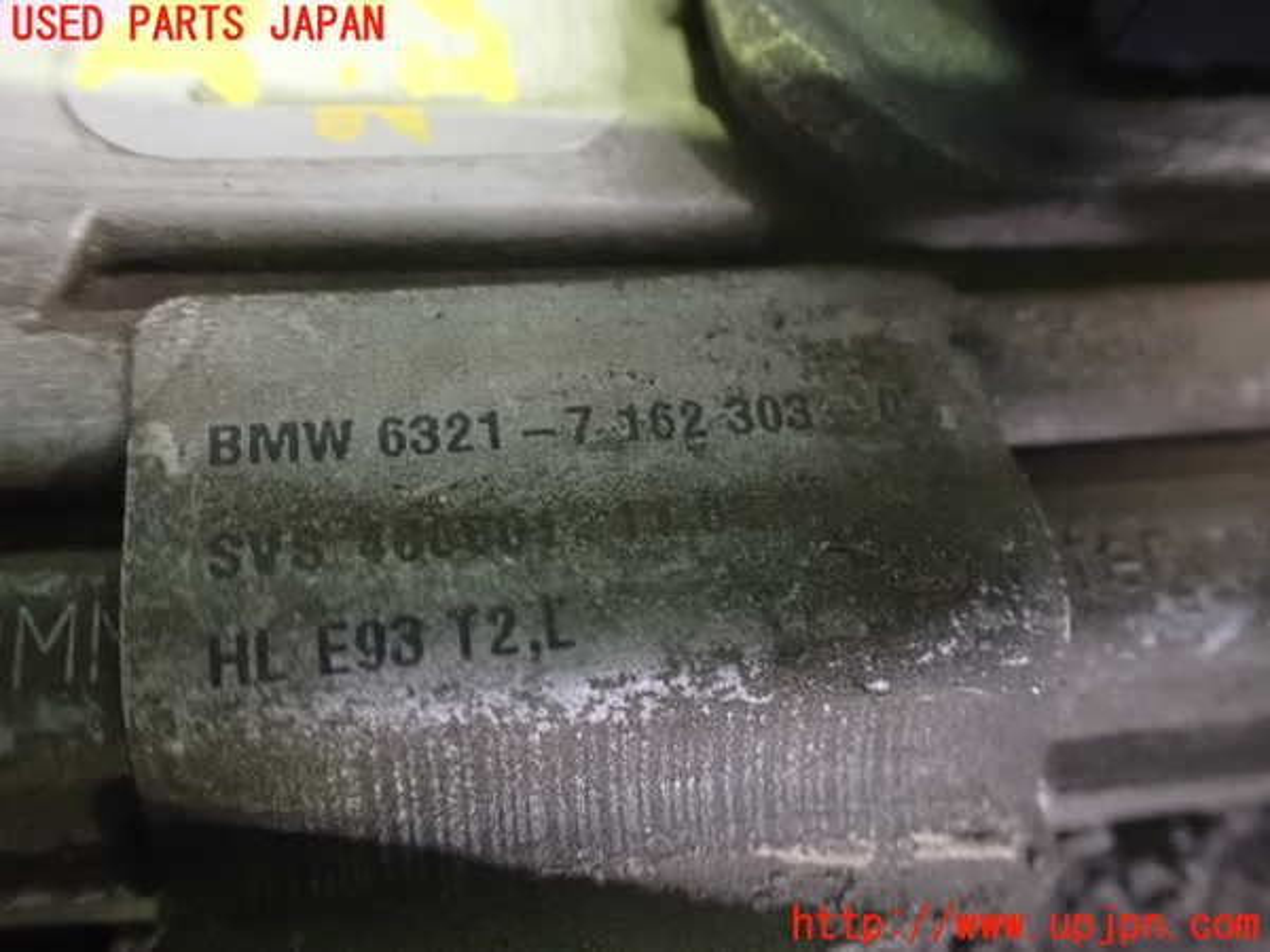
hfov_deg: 60.0
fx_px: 1101
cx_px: 635
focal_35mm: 30
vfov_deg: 46.8
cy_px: 476
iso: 1600
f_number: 2.3
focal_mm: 5.4
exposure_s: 1/25
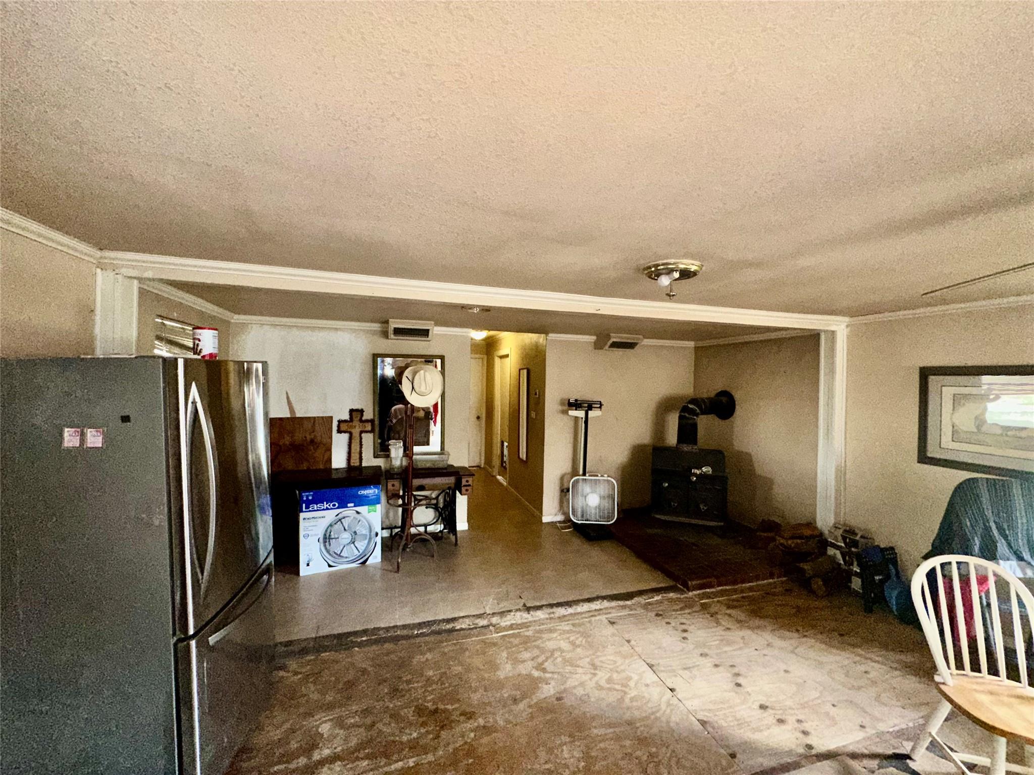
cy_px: 388
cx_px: 517
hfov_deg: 102.1
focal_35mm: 14
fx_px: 418
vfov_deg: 85.7
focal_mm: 2.22
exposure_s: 1/60
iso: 320
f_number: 2.2
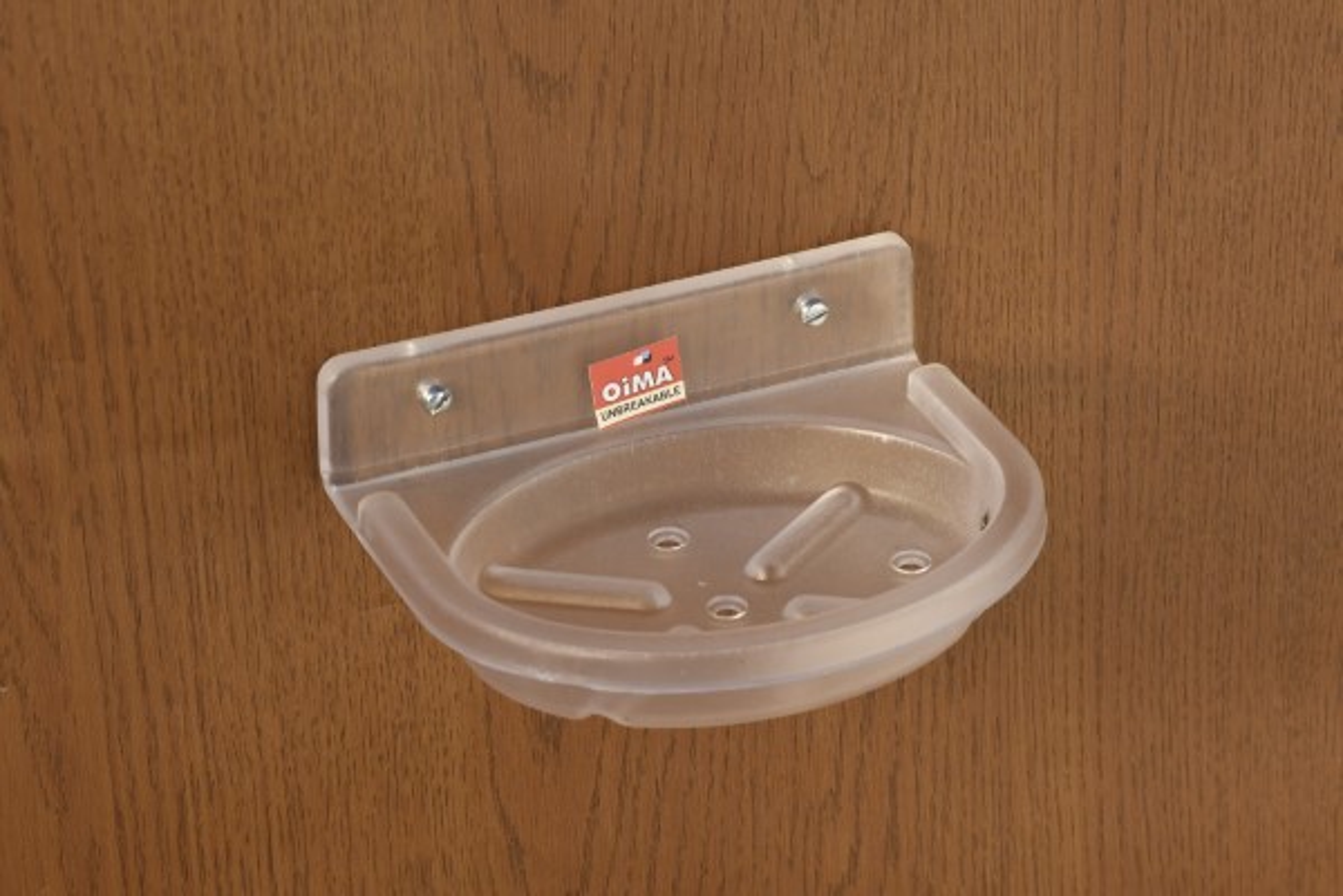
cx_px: 672
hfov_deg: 12.1
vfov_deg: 8.1
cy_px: 448
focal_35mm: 170
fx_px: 6341
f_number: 13
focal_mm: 85
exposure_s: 1/2
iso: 1000
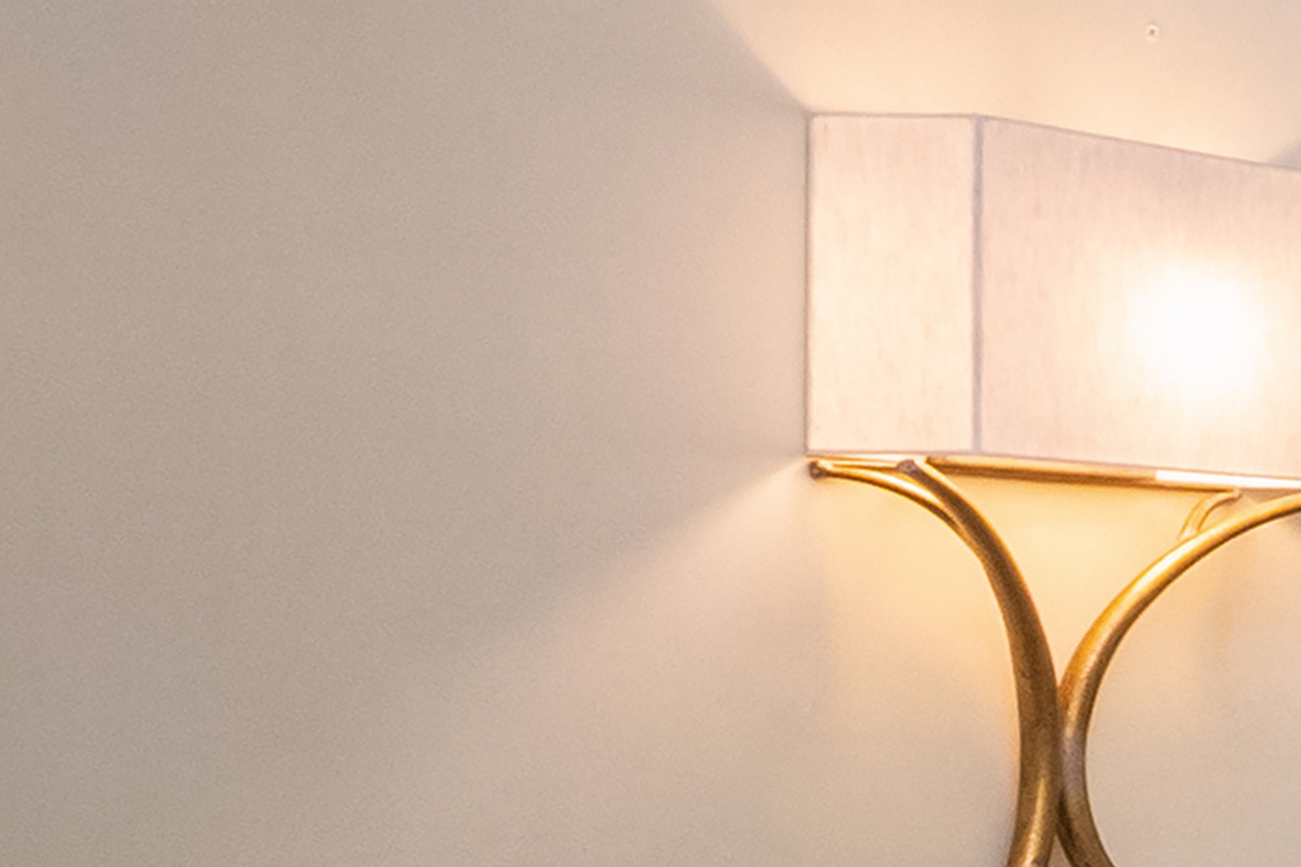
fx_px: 3866
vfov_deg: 12.8
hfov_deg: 8.7
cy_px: 593
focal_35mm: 107
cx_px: 4914
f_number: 14
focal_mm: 14
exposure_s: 1.3
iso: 1000
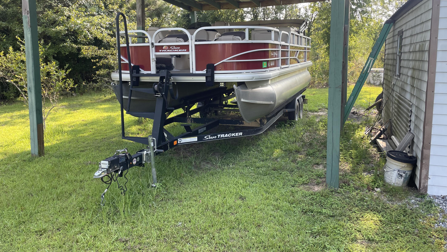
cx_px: 225
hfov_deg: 66.1
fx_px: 344
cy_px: 105
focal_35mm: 29
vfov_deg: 40.1
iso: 32
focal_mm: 4.2
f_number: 1.6
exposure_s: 1/348
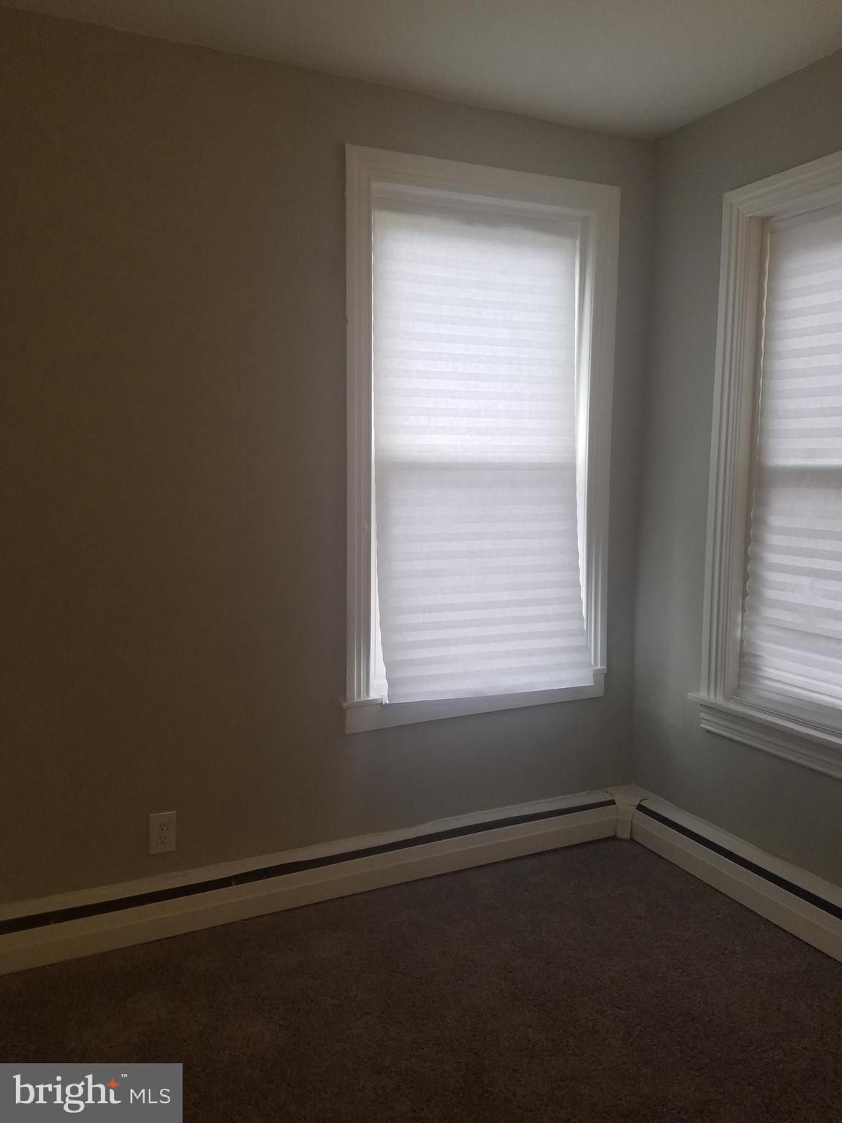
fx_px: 843
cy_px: 562
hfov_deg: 53.1
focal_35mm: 26
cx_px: 421
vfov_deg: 67.3
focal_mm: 4.2
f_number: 1.7
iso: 100
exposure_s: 1/120
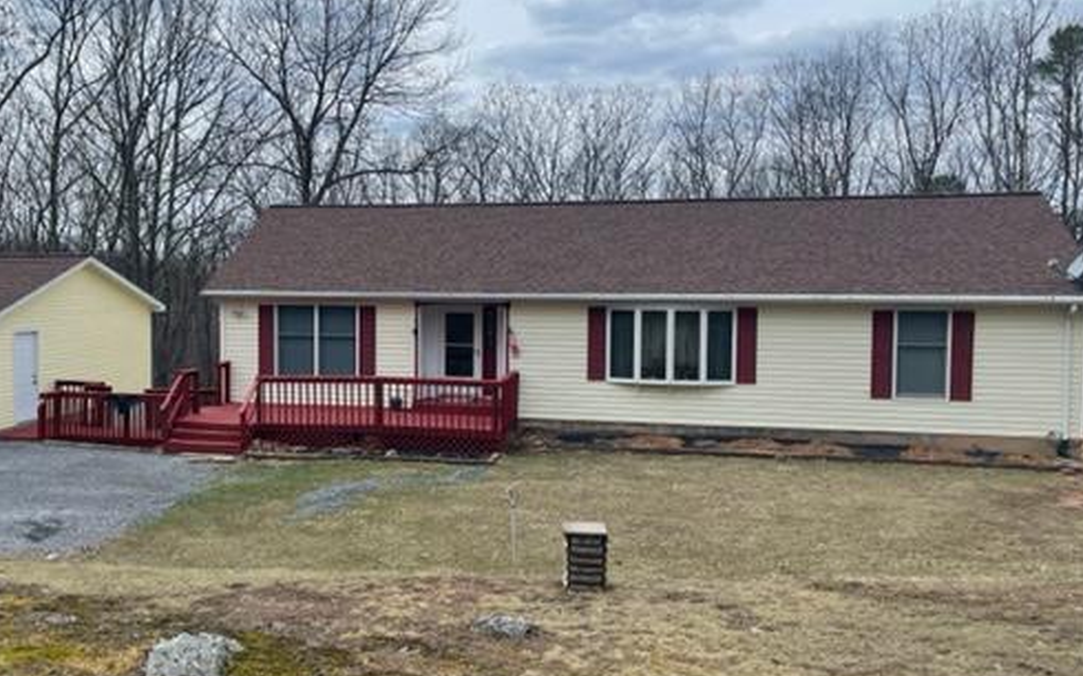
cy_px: 349
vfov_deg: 35.3
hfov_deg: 53.4
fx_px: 1062
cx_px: 402
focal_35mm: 36
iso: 32
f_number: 1.6
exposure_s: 1/3205
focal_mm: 4.2
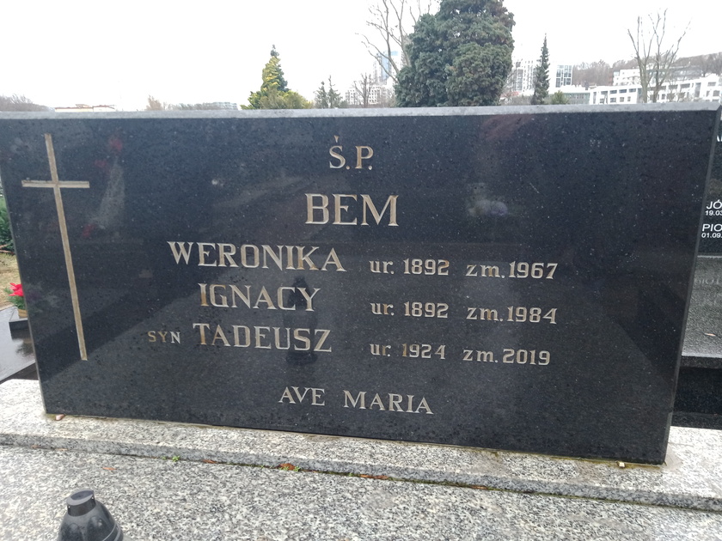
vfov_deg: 49.7
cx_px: 361
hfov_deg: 63.4
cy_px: 270
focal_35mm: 28
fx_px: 584
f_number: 2.2
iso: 155
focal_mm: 3.37
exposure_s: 1/33.3
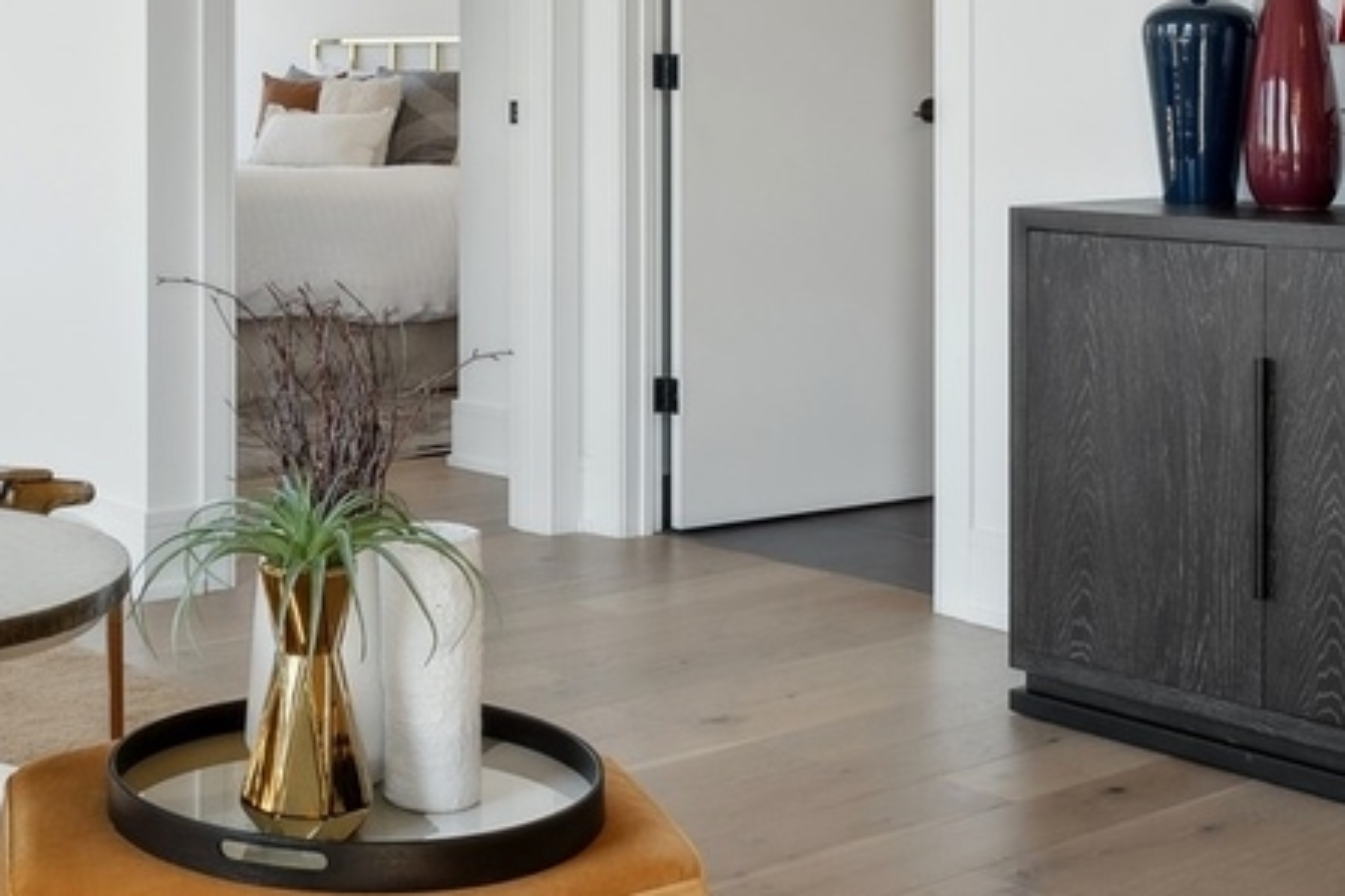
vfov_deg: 22.9
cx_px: 247
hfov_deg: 33.4
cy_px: 135
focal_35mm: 58
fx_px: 2167
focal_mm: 16
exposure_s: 1/100
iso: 320
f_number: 8
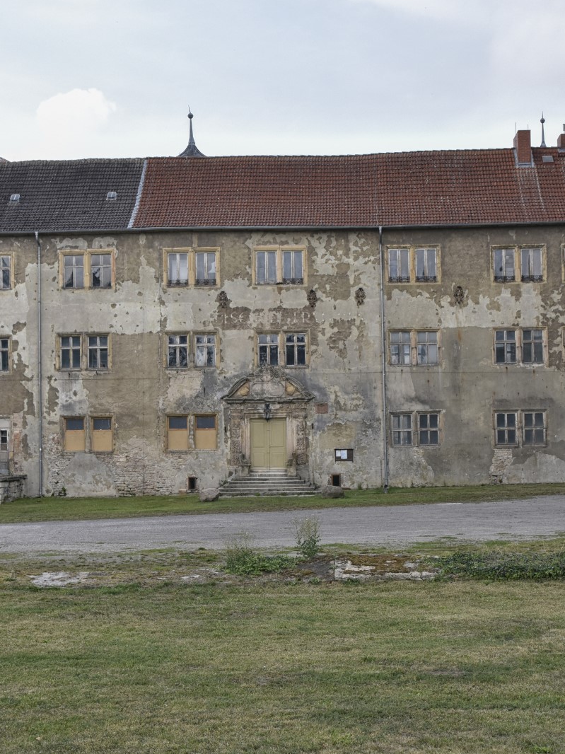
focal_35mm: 57
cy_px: 377
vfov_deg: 33.8
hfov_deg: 25.6
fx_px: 1241
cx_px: 273
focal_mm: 26
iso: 200
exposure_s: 1/250
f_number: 8
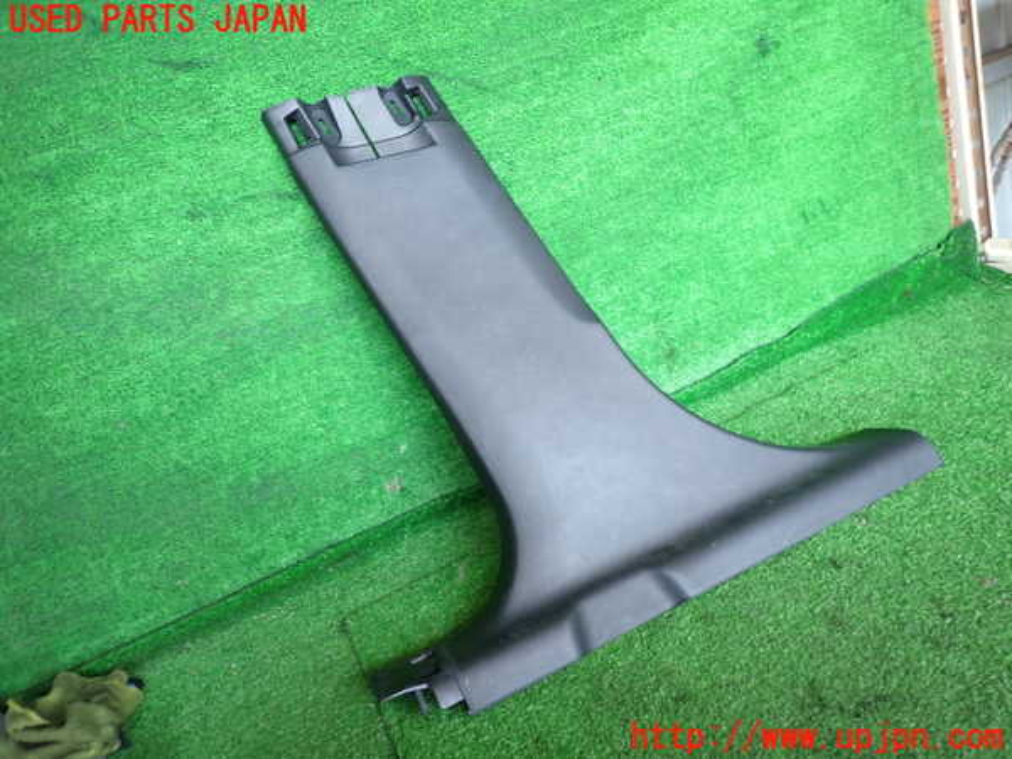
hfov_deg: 69.4
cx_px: 506
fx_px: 731
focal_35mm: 25
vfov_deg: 54.9
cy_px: 380
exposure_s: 1/60
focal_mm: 4.5
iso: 100
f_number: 2
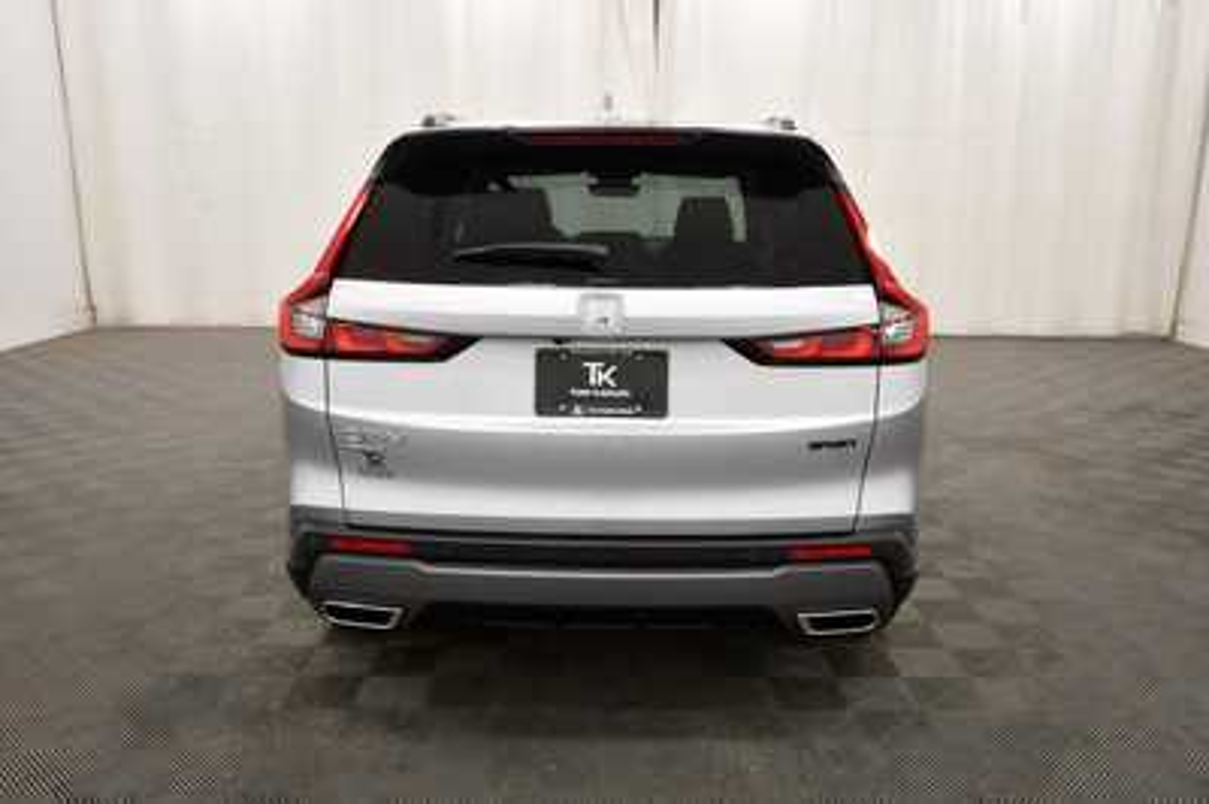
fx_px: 906
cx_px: 604
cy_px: 402
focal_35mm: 27
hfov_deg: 67.4
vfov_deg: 47.9
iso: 800
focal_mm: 18
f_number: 5.3
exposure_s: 1/125
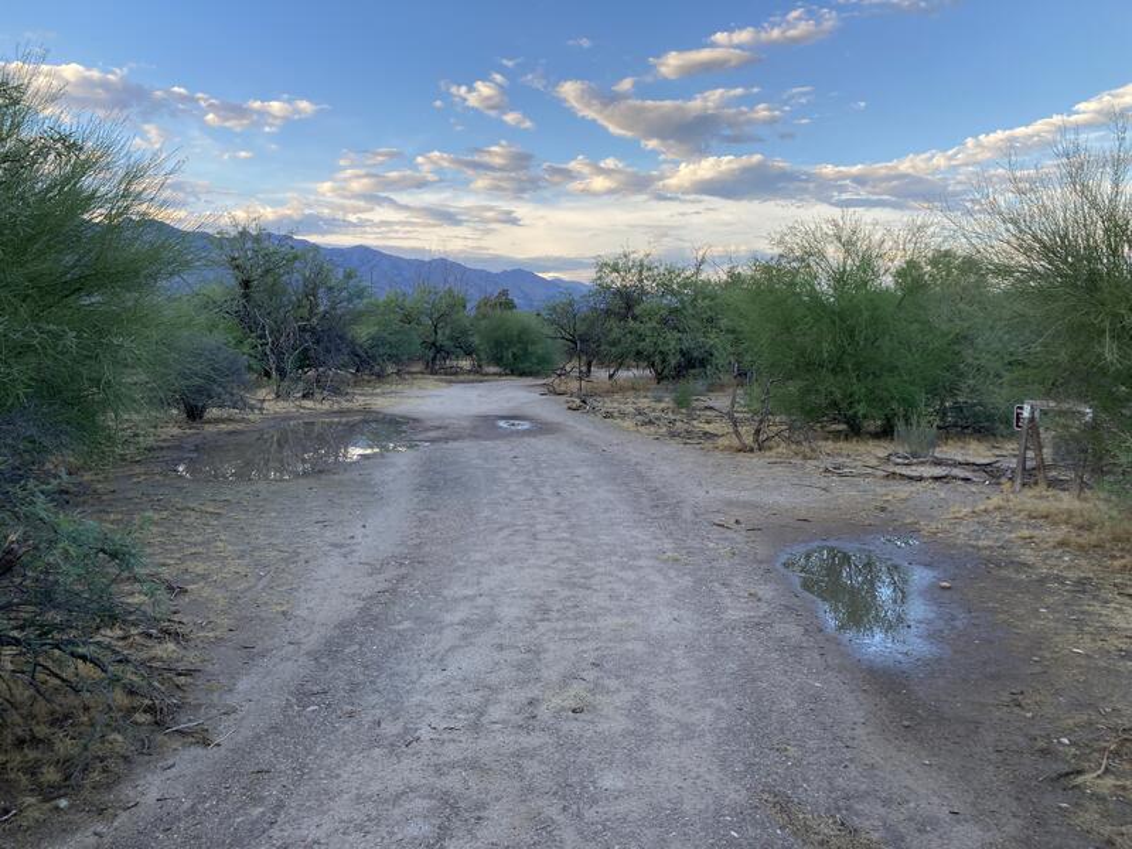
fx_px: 916
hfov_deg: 63.4
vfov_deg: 49.7
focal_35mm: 28
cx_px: 566
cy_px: 424
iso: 20
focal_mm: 3.99
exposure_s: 1/226
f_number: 1.8
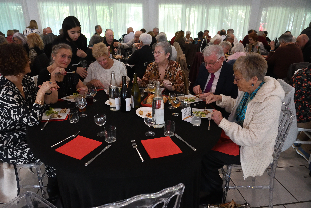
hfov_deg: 73.7
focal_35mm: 24
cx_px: 156
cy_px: 104
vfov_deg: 53.1
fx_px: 207
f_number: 5
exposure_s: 1/160
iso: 5000
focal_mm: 16
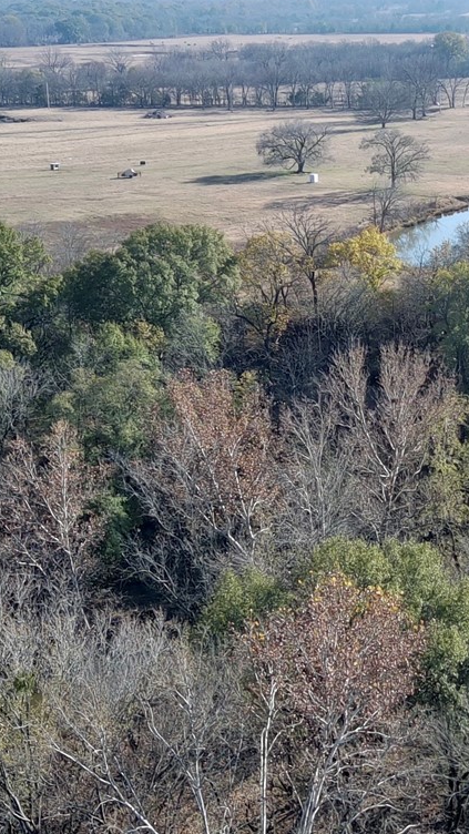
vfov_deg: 32.8
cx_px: 491
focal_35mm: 64
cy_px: 426
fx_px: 1415
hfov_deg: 18.2
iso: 105
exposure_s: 1/1742
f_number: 1.9
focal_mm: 6.67
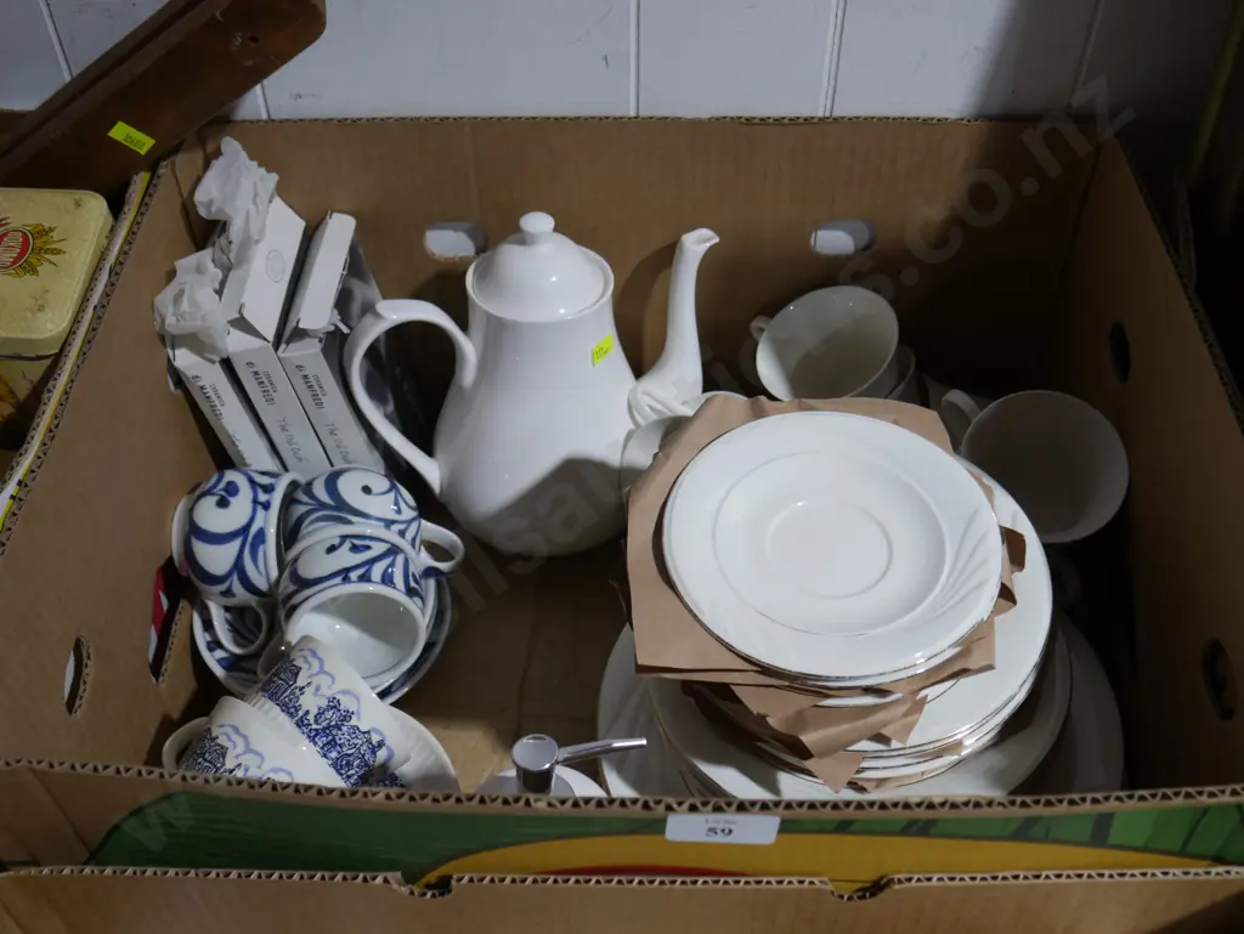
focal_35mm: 36
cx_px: 622
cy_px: 467
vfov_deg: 39.7
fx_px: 1294
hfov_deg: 51.3
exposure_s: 1/60
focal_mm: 18
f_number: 4
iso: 400
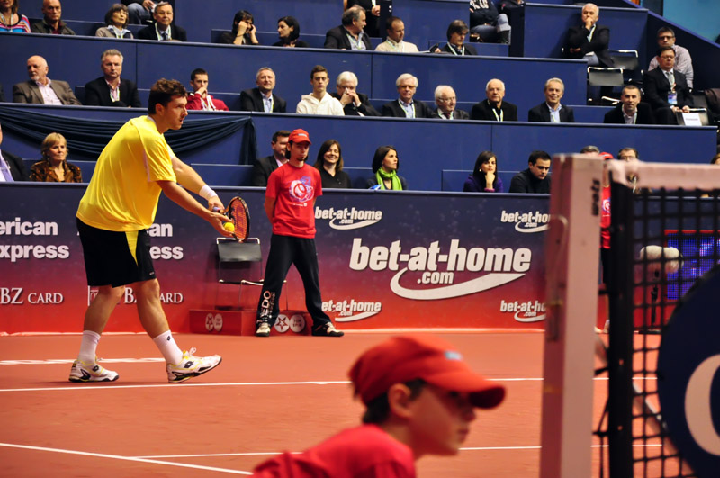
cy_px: 239
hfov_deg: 13.1
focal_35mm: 158
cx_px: 360
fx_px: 3146
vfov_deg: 8.7
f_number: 5.6
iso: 2000
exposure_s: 1/200
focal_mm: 105
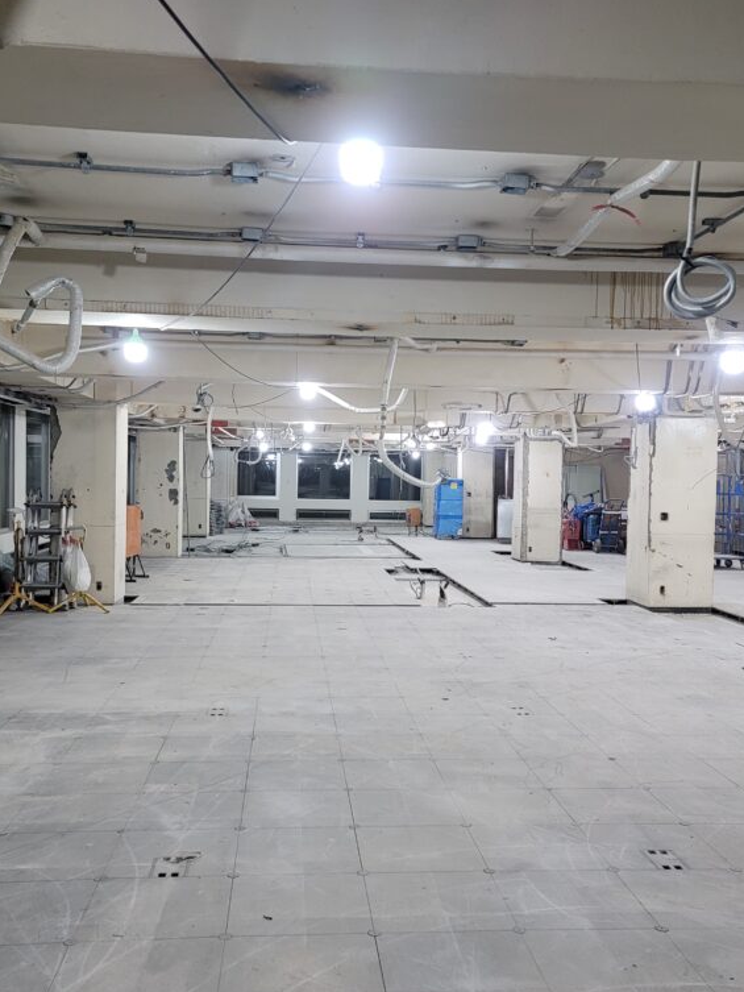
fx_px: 974
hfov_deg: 41.8
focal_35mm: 34
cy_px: 499
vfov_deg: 53.9
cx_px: 378
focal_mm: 7
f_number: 1.8
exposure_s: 1/120
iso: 320
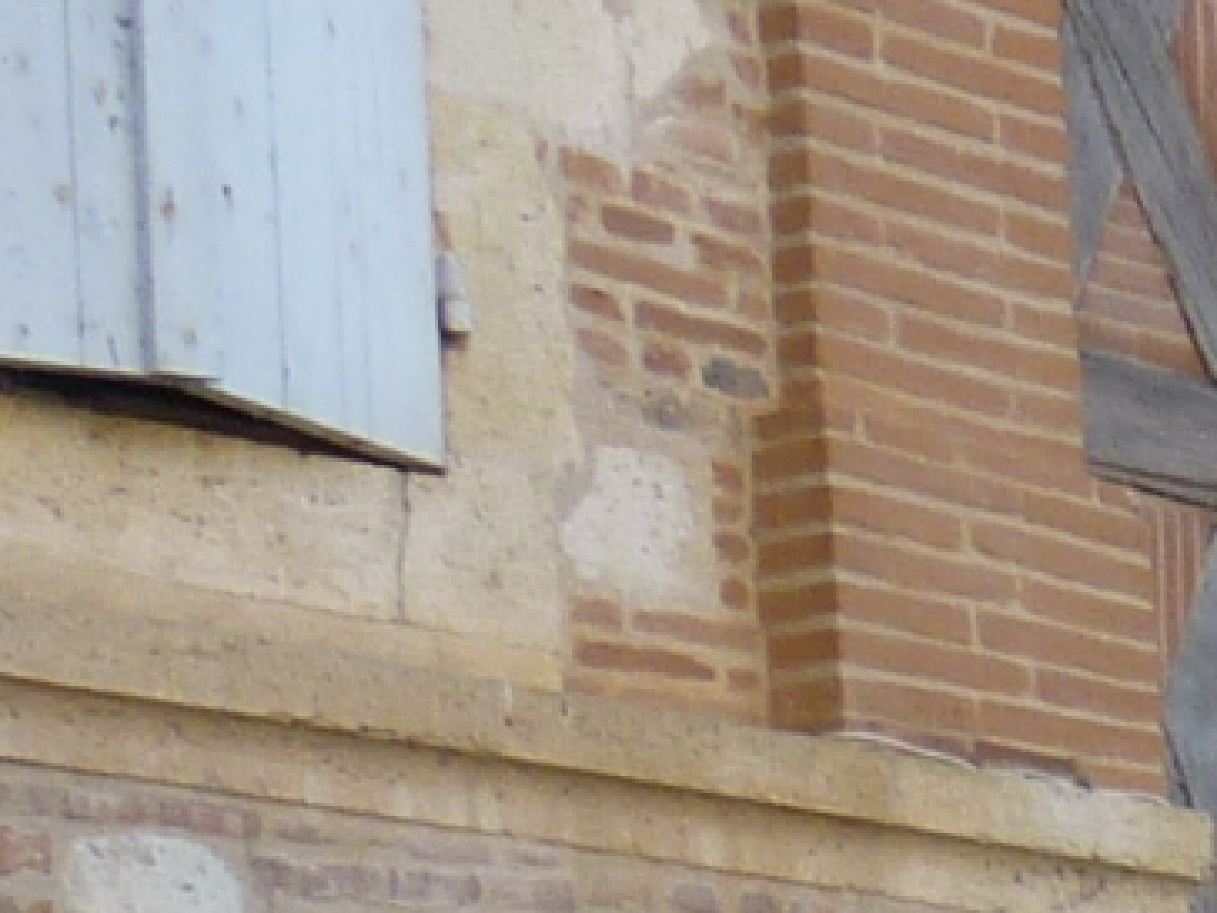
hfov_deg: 7.5
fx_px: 8156
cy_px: 1655
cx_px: 3567
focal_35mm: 232
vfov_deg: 6.3
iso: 80
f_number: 2.8
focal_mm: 5.5
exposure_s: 1/200
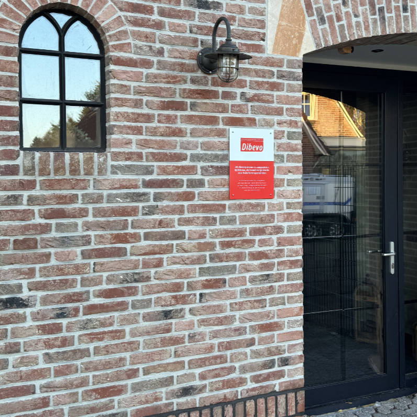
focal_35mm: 32
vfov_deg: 50.9
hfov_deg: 51.1
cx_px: 194
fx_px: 436
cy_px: 173
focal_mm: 6.8
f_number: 1.8
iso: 50
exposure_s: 1/135
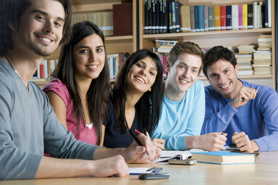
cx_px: 139
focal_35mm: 90
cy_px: 92
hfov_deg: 22.7
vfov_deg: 15.1
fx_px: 694
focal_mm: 60
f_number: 5.6
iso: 200
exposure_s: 1/160
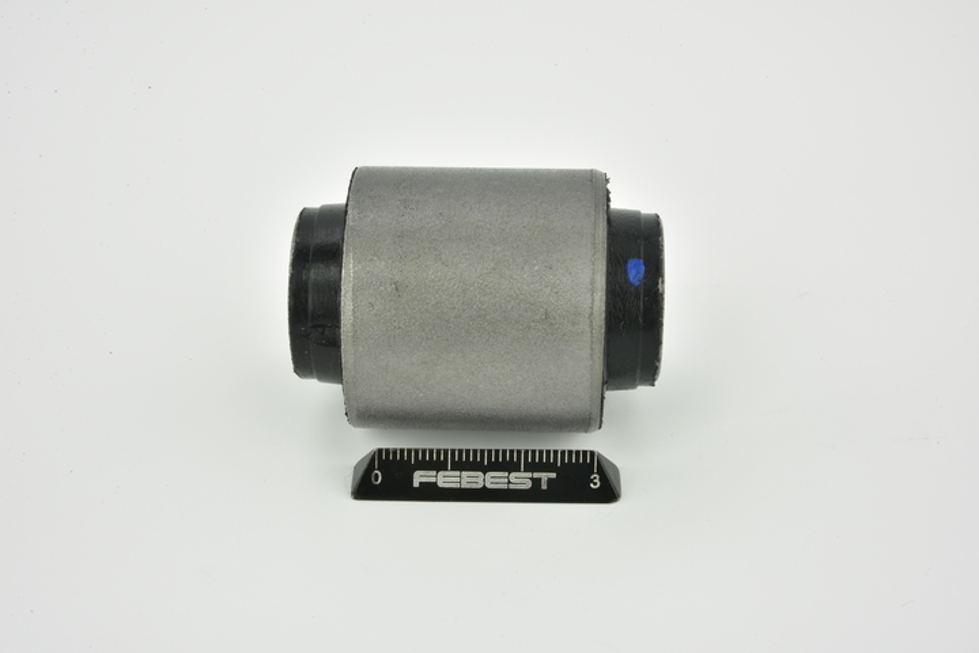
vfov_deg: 22.6
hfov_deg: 33.4
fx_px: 1632
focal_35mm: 60
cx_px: 490
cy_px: 326
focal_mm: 60
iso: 64
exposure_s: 1/2.5
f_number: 32
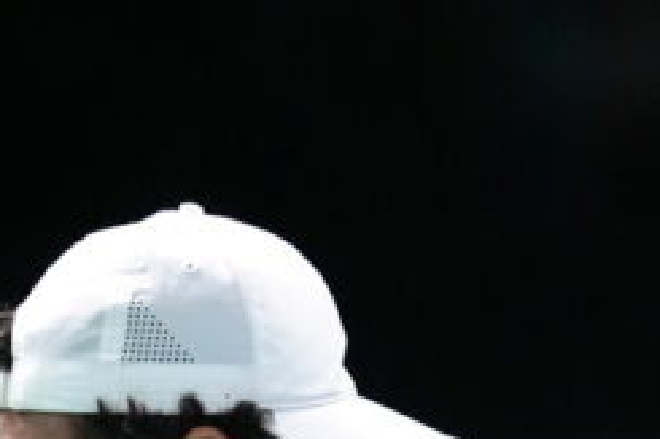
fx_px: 29899
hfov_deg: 1.3
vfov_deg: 0.8
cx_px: 38
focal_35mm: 1632
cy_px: 722
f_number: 3.2
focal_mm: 400
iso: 6400
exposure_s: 1/2000
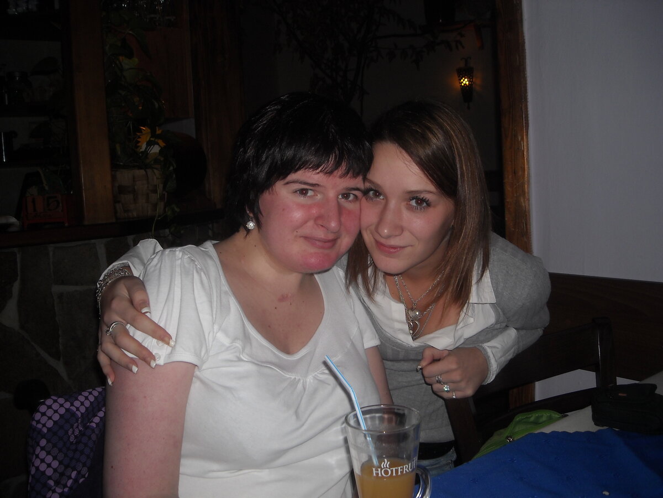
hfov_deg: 52.6
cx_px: 332
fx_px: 670
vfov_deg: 40.7
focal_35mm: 35
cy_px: 249
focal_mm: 5.7
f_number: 2.8
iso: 64
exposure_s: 1/60
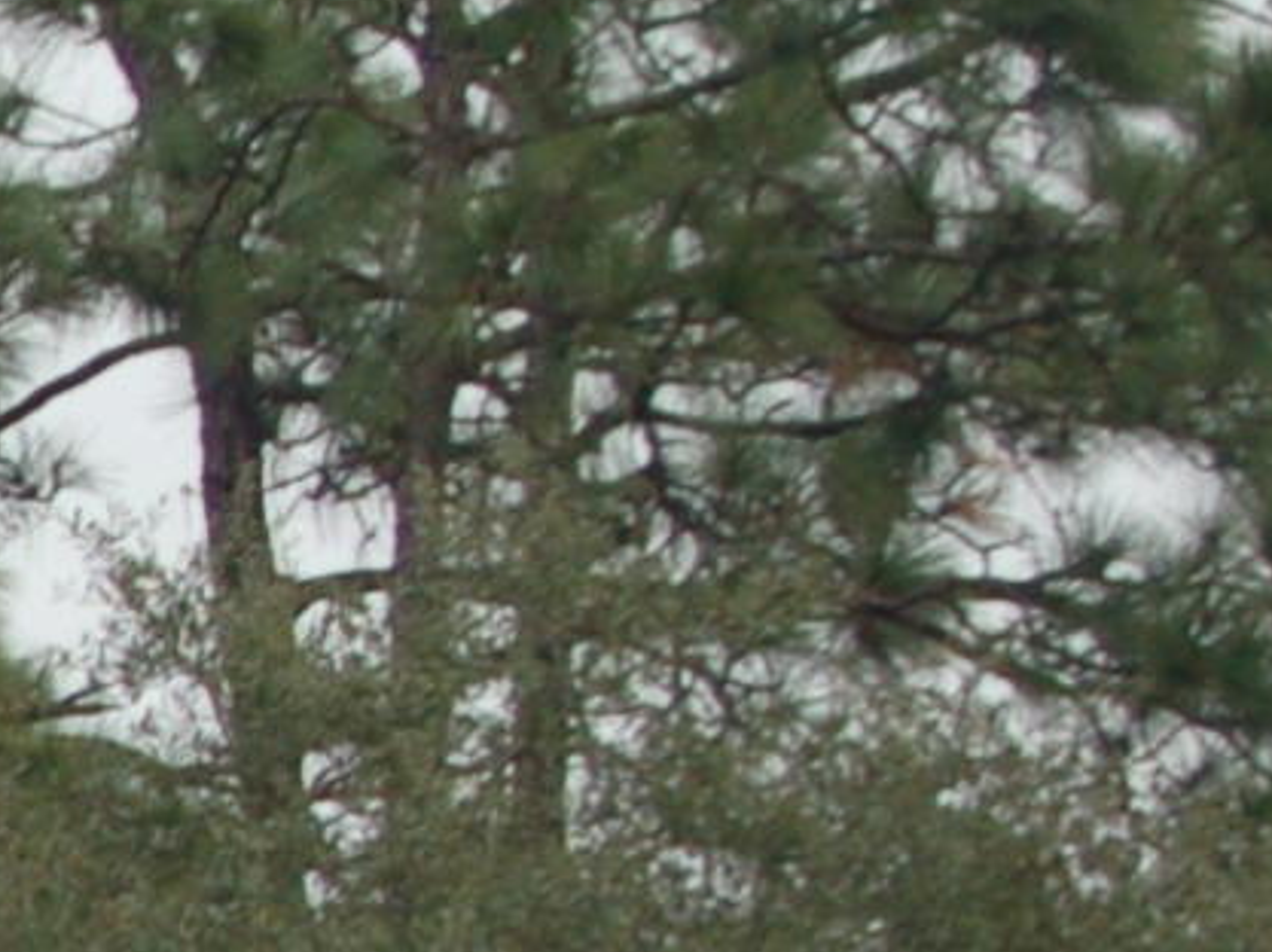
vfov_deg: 3.0
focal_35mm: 498
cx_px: -3200
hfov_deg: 3.8
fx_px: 18284
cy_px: 1553
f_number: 5.6
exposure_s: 1/250
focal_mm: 48
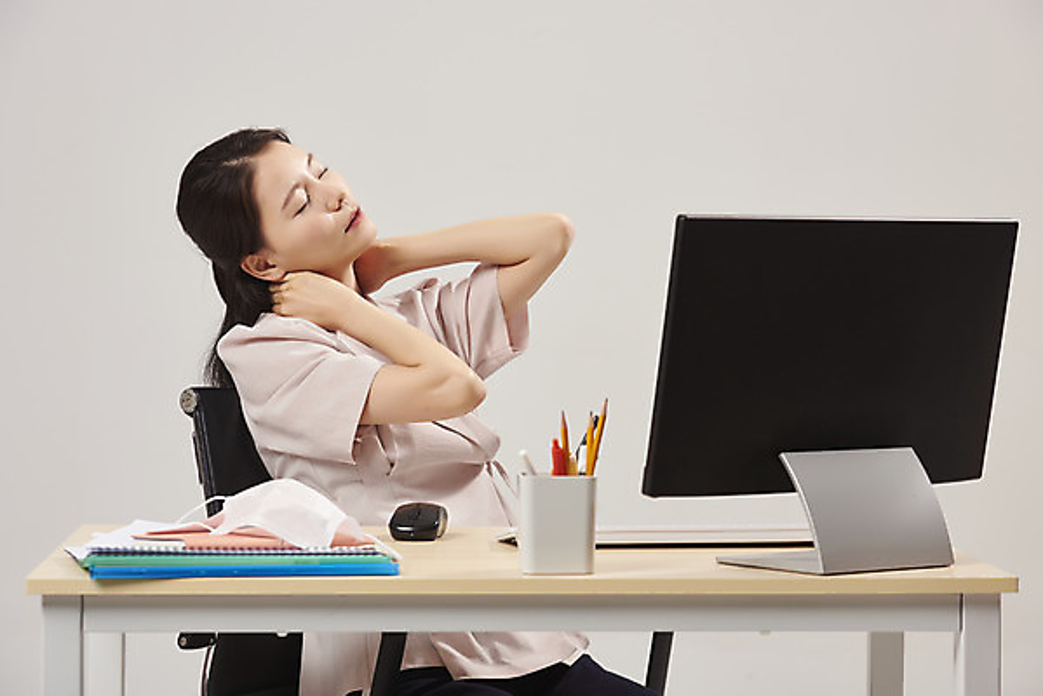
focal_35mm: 100
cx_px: 522
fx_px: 2898
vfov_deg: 13.7
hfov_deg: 20.4
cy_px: 348
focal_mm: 100
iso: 125
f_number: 5.6
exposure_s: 1/125
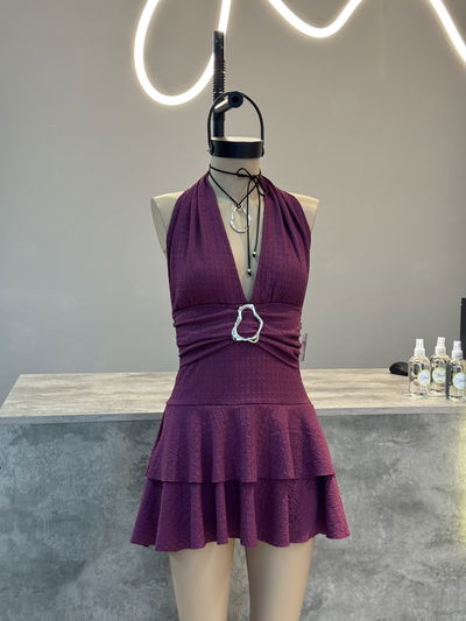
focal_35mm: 48
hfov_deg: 30.3
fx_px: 861
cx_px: 233
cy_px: 310
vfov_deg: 39.6
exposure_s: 1/50
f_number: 1.78
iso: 80
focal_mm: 6.76
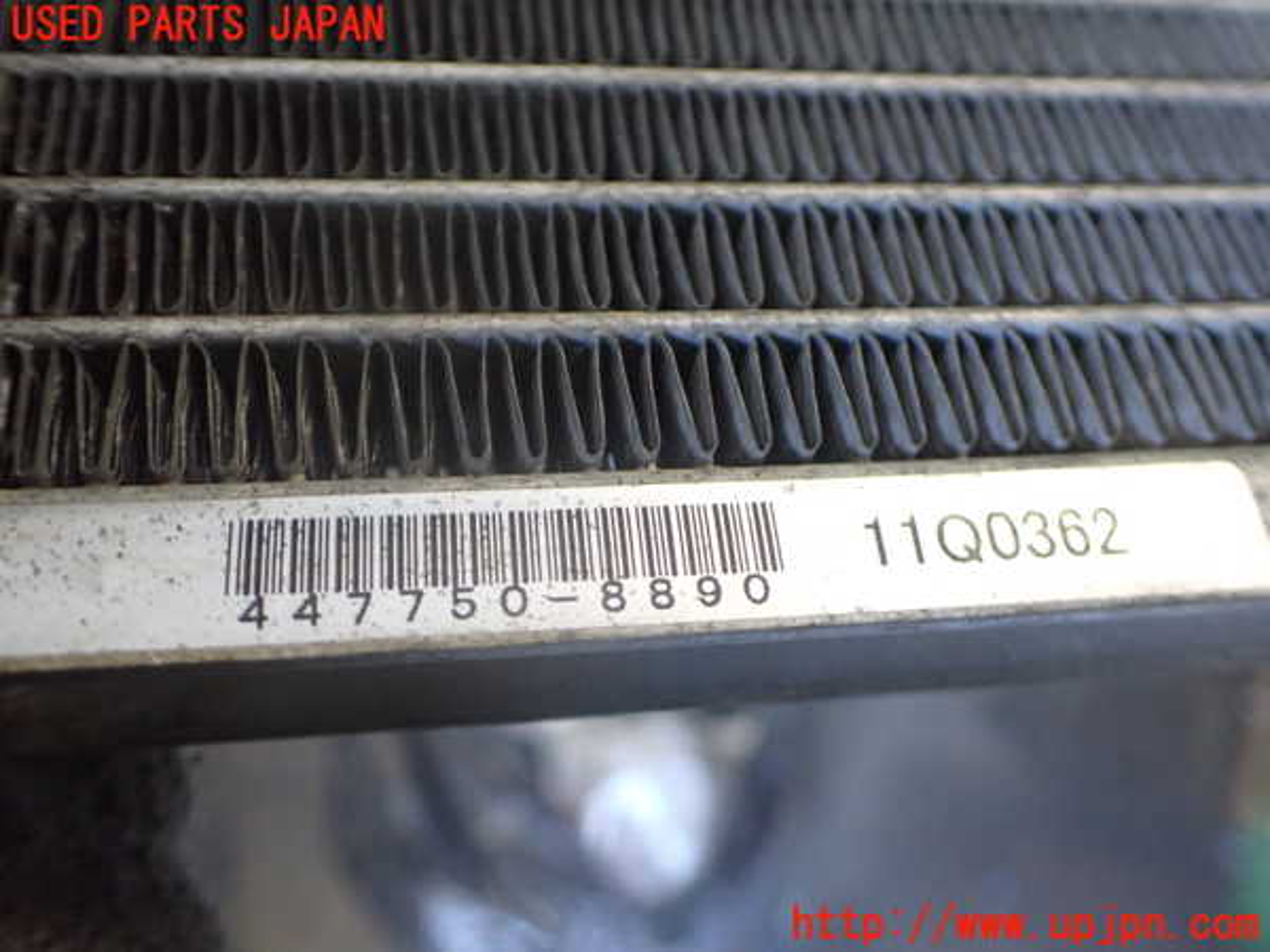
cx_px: 635
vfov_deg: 46.8
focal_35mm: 30
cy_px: 476
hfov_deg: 60.0
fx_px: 1101
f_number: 2.3
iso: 800
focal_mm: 5.4
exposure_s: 1/80
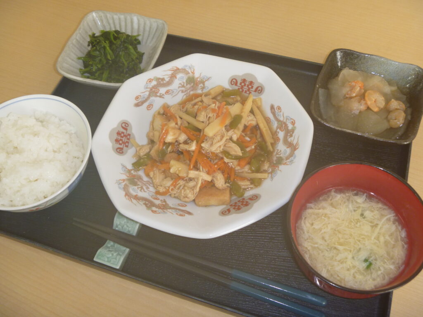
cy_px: 158
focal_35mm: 35
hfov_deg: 52.6
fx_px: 428
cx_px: 212
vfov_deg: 40.7
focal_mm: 6.3
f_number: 3.5
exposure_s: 1/30
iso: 125
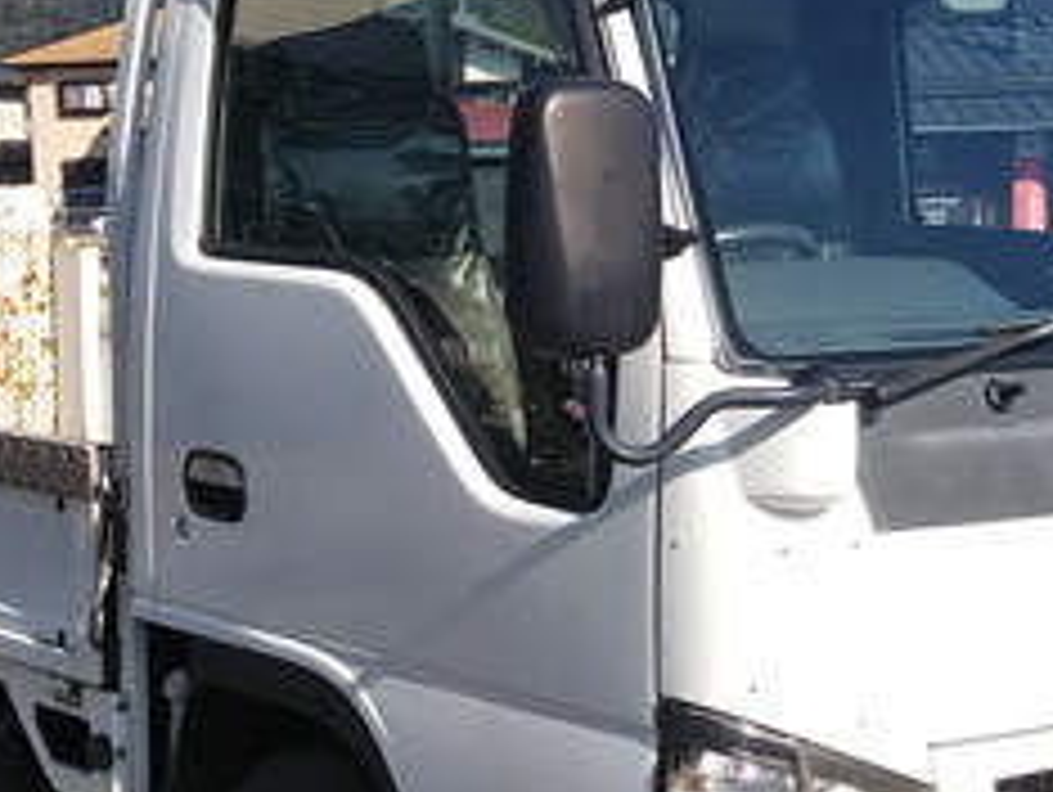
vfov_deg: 18.0
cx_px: 603
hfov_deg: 23.8
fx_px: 2497
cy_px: 513
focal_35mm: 82
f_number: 2.2
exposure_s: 1/977
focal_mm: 4
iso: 20
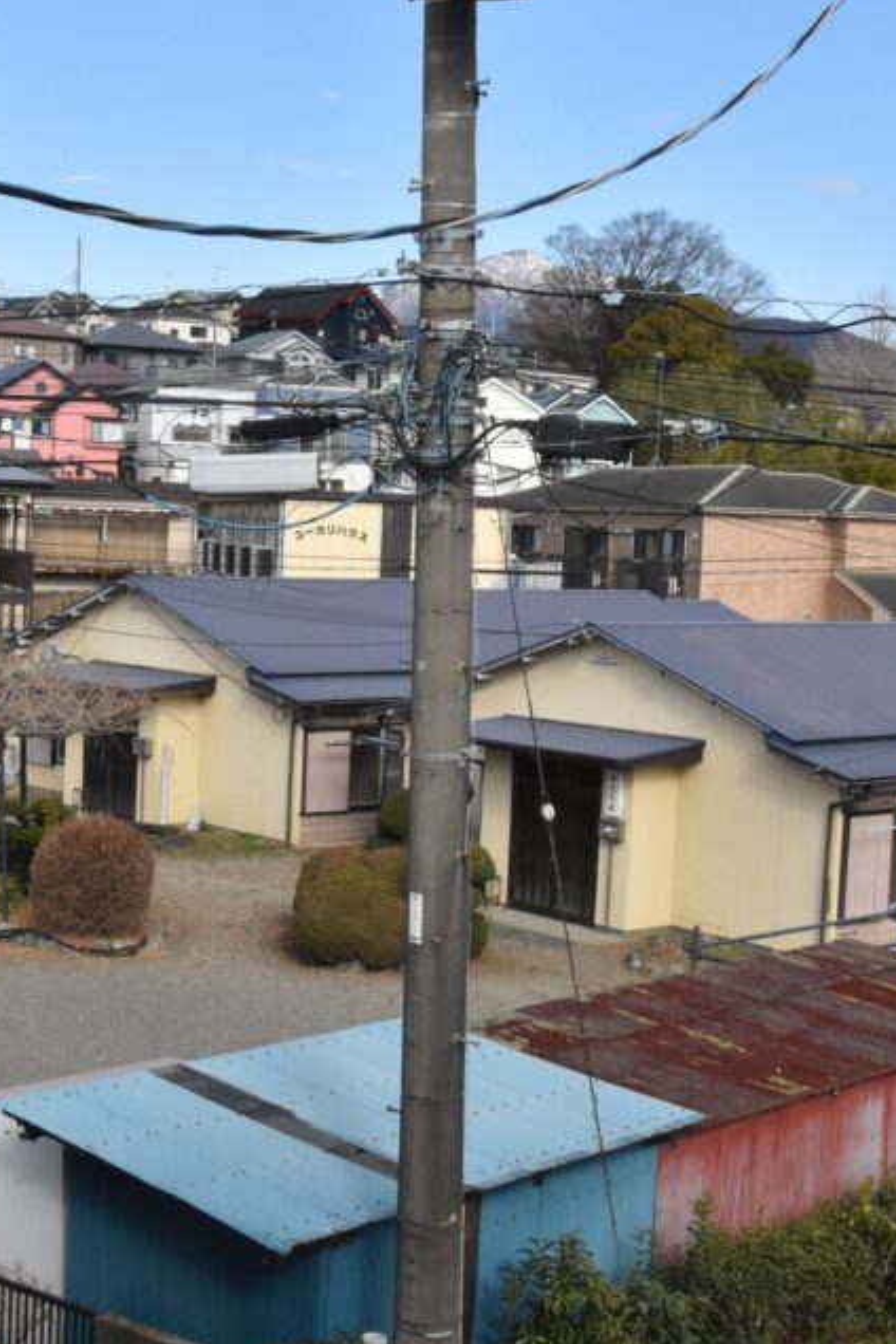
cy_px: 689
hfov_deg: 23.3
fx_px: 2165
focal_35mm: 58
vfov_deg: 34.5
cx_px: 324
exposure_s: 1/800
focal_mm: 24
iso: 1600
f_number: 14
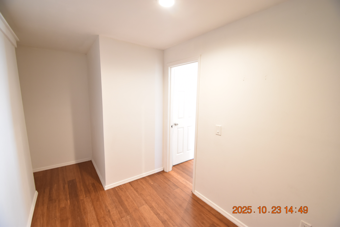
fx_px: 142
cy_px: 114
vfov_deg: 77.3
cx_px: 170
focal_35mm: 15
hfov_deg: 100.4
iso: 800
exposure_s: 1/15
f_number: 3.5
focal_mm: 10
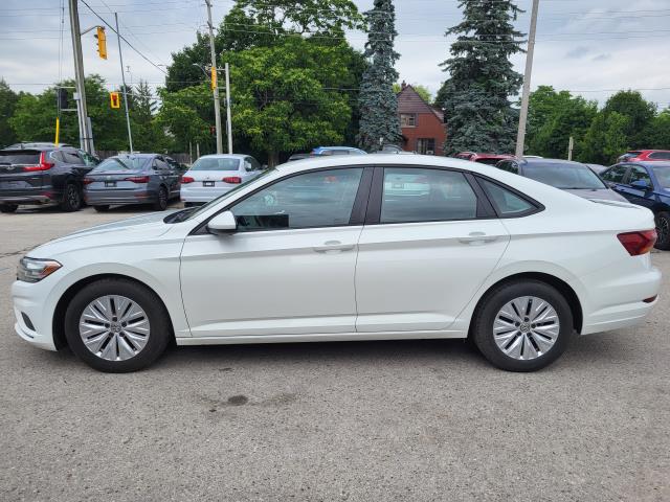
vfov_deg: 53.1
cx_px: 335
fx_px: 503
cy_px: 251
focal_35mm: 26
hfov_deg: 67.3
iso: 40
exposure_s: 1/2186
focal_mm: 5.4
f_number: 1.8
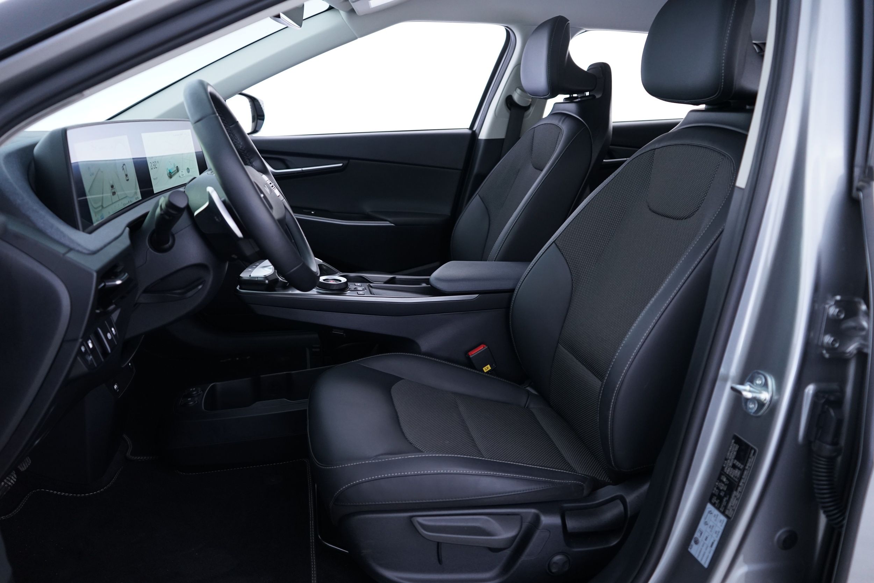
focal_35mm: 28
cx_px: 437
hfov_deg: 65.5
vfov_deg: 46.4
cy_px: 292
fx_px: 680
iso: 1000
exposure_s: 1/13
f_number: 4
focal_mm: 28
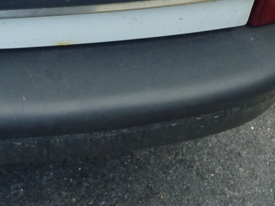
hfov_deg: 27.0
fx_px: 572
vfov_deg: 18.9
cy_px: -64
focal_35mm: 72
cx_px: 128
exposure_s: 1/250
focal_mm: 4.1
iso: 200
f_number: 3.3
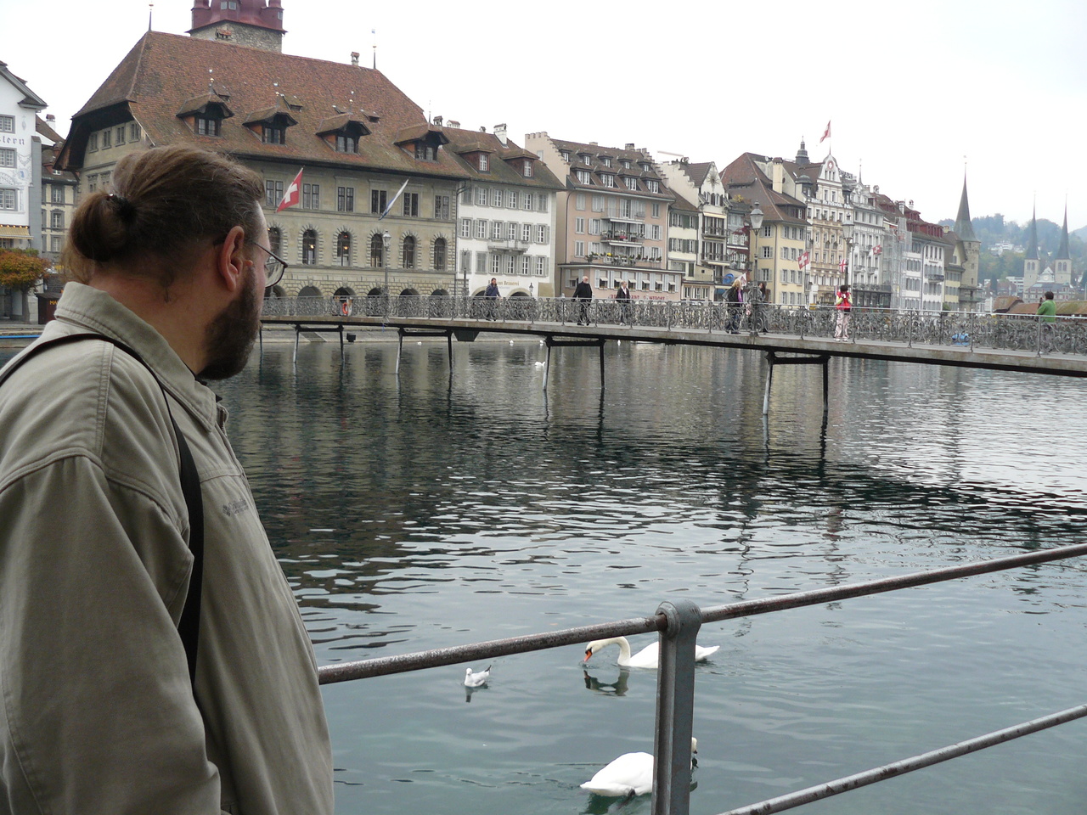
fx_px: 1130
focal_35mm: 36
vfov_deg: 39.7
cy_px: 408
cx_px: 544
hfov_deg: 51.4
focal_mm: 6
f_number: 2.8
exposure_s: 1/80
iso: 100
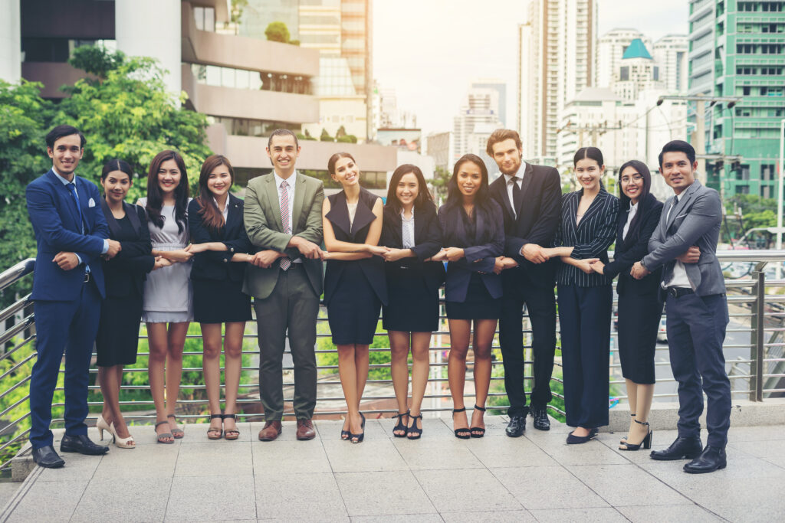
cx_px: 392
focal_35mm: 50
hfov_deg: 39.6
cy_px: 262
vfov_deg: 27.0
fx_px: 1090
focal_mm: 50
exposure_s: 1/200
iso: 100
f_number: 3.2
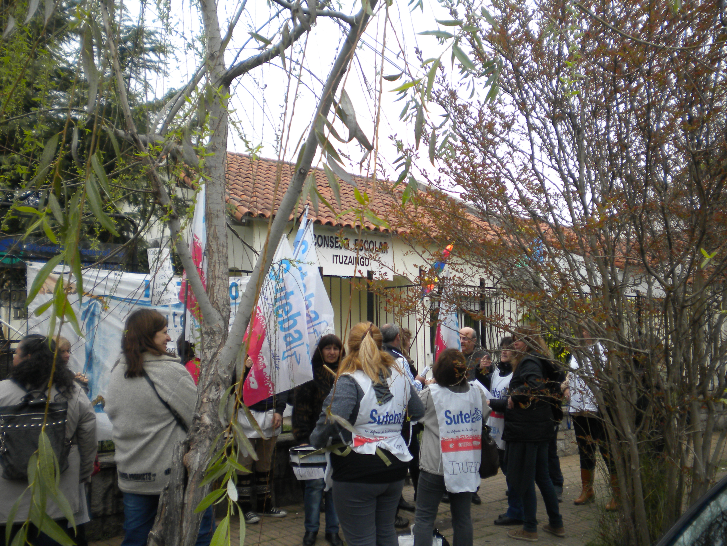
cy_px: 273
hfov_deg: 52.6
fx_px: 735
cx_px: 364
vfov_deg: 40.7
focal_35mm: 35
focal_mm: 6.3
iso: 86
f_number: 3.1
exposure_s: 1/520
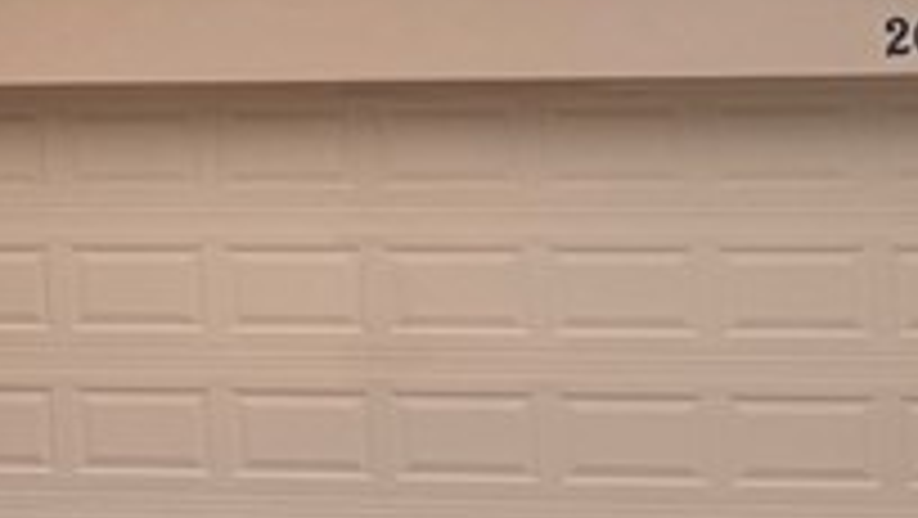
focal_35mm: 131
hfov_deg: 15.3
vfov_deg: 9.0
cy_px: -261
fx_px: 3190
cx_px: -396
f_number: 1.78
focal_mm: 6.76
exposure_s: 1/2415
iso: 80
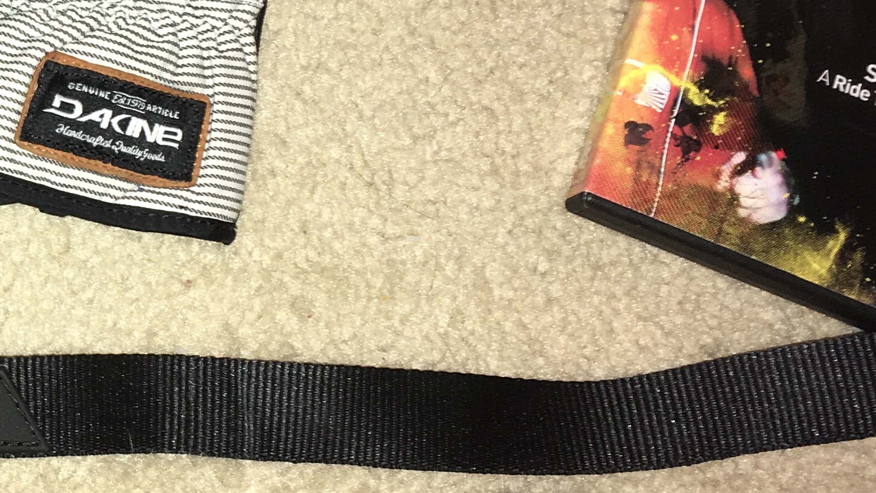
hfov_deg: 24.3
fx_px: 1882
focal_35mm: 81
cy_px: 138
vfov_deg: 14.9
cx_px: -118
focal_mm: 4.15
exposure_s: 1/16
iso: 32
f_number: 2.2
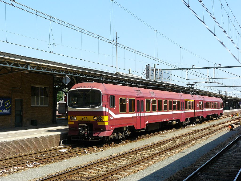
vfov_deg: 28.6
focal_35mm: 51
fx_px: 355
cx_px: 120
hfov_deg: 37.5
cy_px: 90
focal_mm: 8.4
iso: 100
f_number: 5.6
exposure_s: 1/250
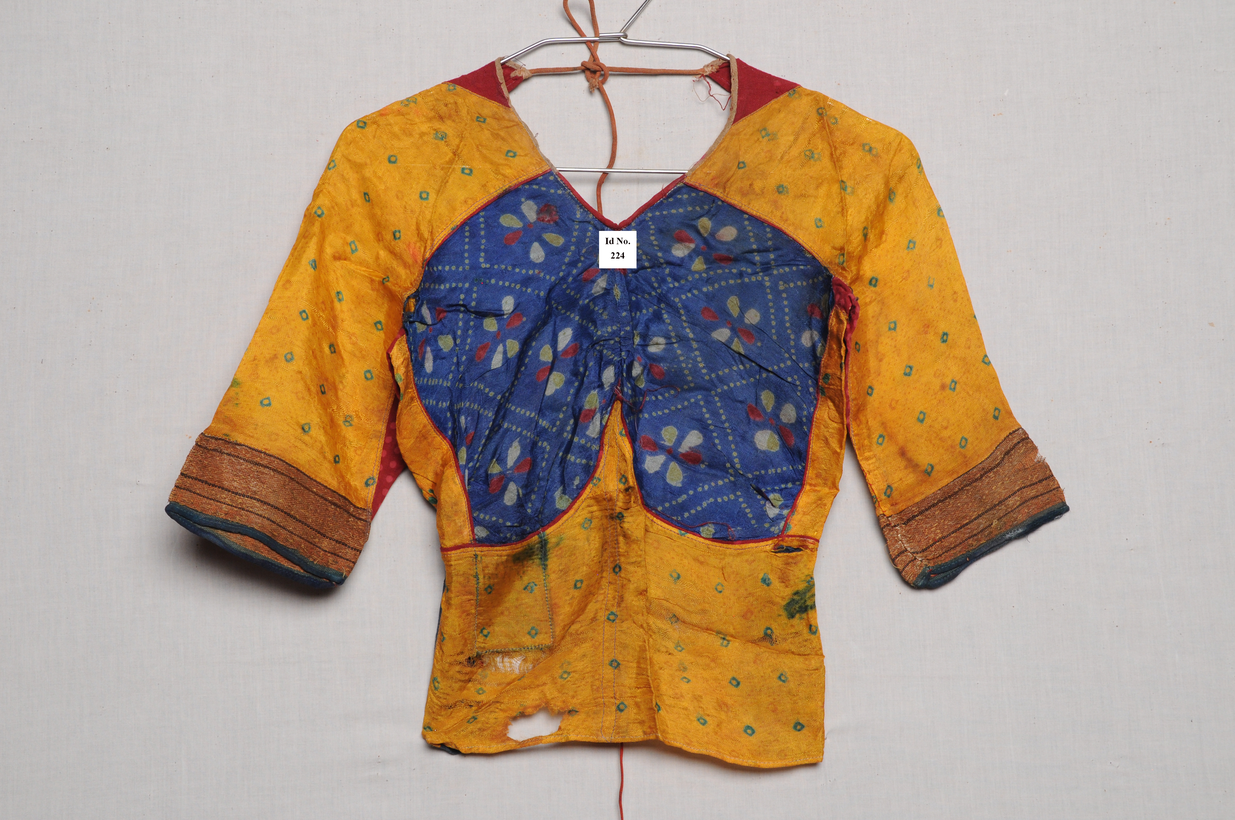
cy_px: 410
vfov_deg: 21.5
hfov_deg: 31.9
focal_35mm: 63
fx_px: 2159
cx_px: 618
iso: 400
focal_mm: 42
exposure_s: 1/10
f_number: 11
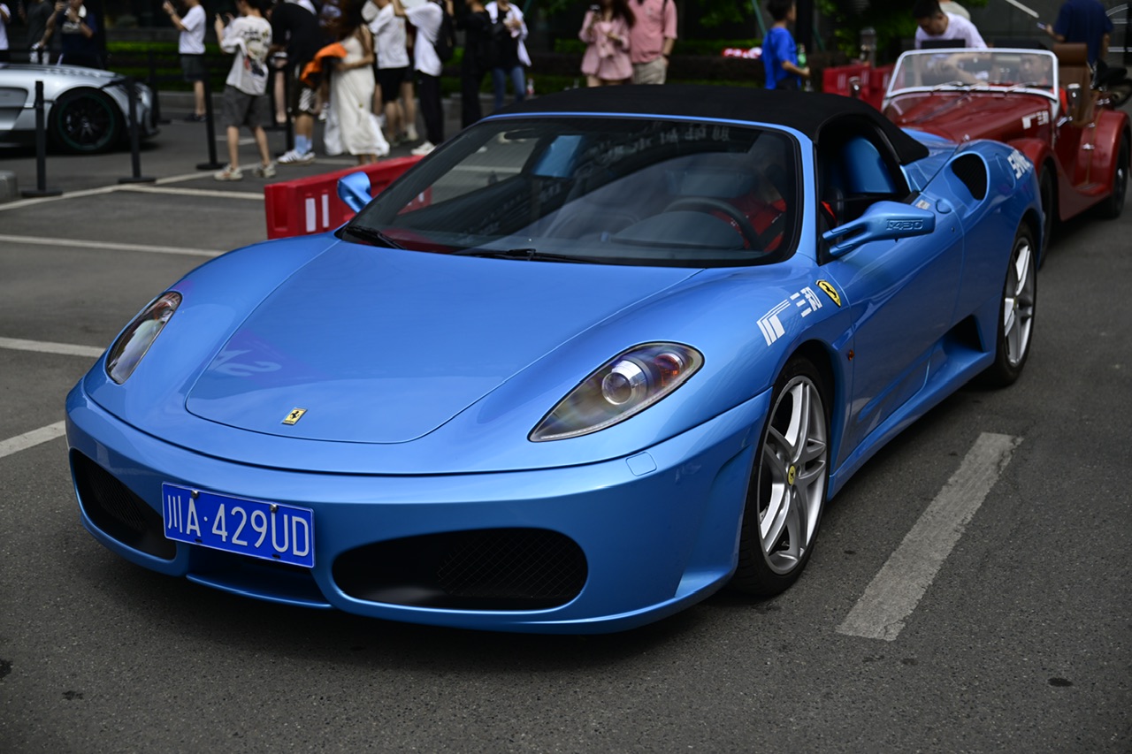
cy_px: 377
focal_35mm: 49
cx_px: 566
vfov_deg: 27.5
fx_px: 1540
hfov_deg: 40.3
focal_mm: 49
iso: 80
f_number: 2.8
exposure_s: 1/500
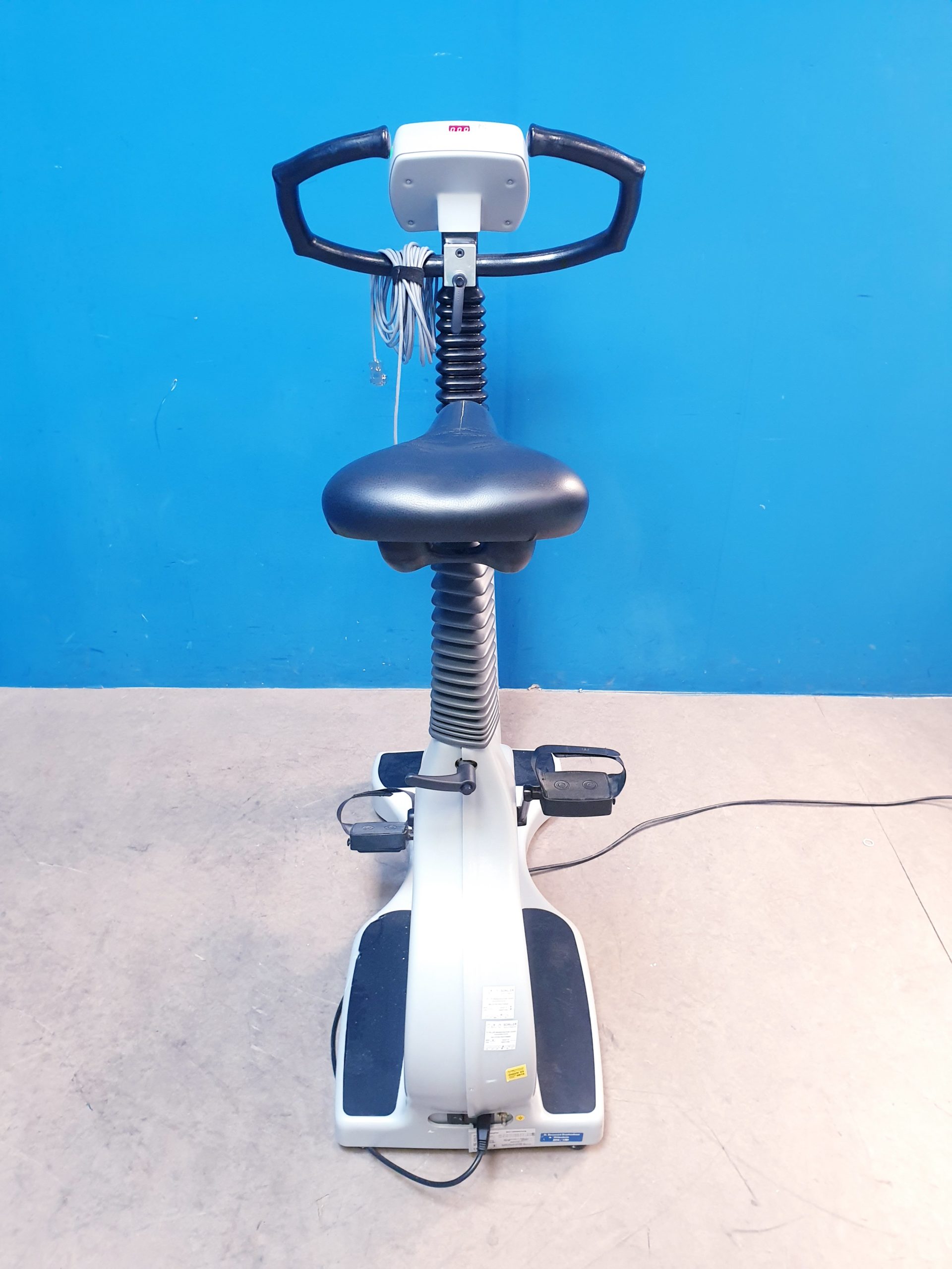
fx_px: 953
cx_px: 476
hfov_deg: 53.1
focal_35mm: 26
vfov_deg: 67.3
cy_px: 634
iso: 320
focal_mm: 4.3
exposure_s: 1/33
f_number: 2.4
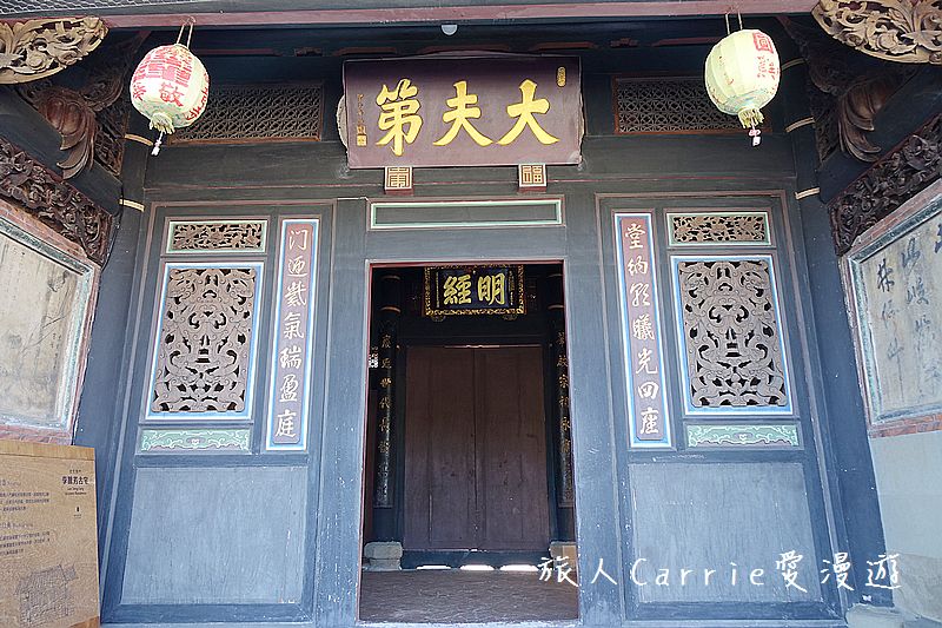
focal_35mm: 24
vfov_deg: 53.1
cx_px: 471
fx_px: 628
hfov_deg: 73.8
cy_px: 314
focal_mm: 8.8
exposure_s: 1/30
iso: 100
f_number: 2.8
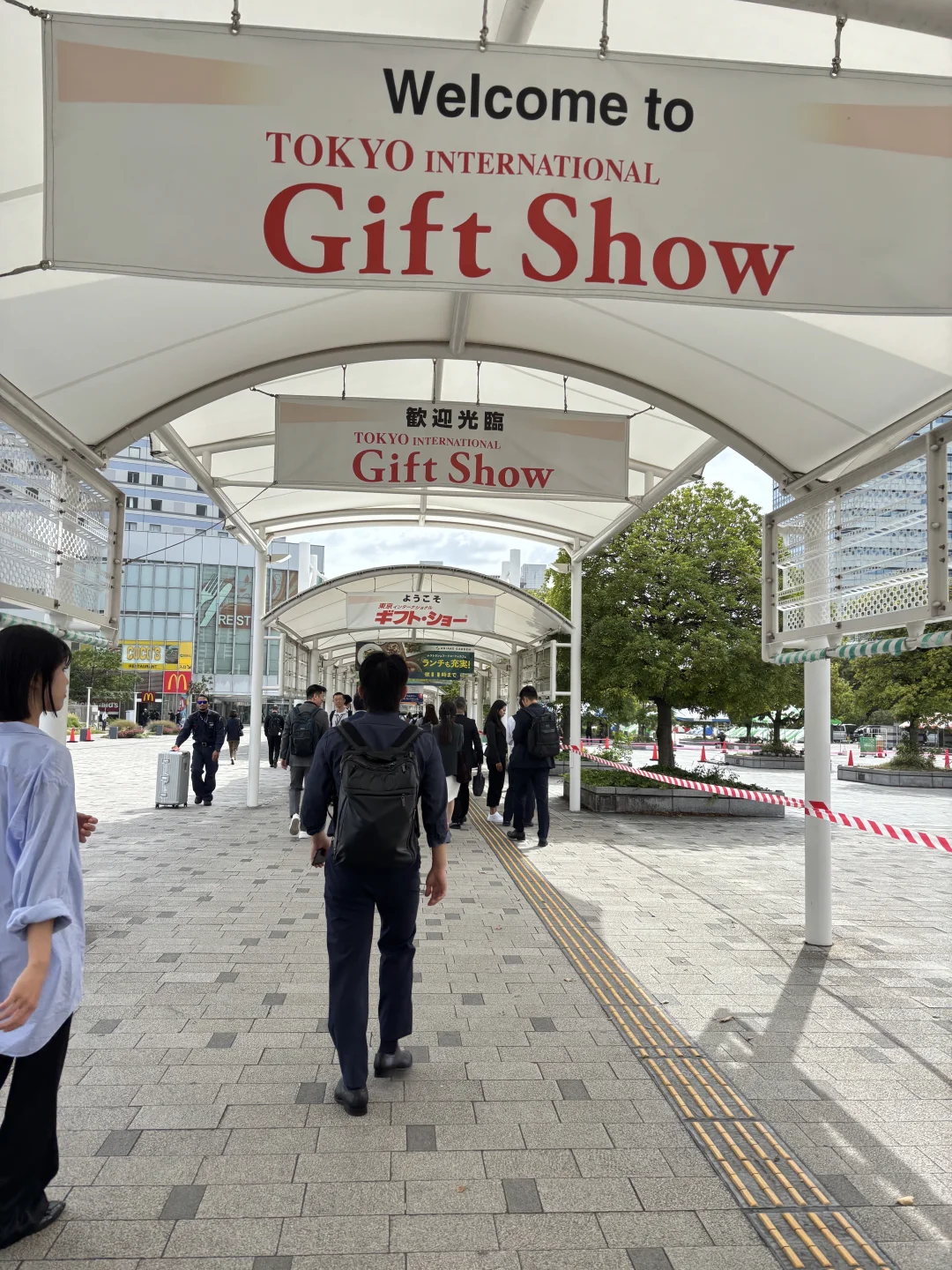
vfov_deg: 67.3
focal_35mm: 26
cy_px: 635
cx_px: 476
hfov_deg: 53.1
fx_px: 953
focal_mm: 5.96
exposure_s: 1/1233
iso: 50
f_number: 1.6
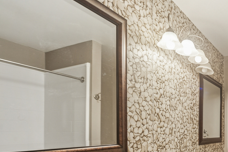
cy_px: 135
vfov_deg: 44.0
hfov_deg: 54.9
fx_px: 171
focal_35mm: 27
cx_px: 220
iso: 320
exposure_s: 1/13
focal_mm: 12
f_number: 8
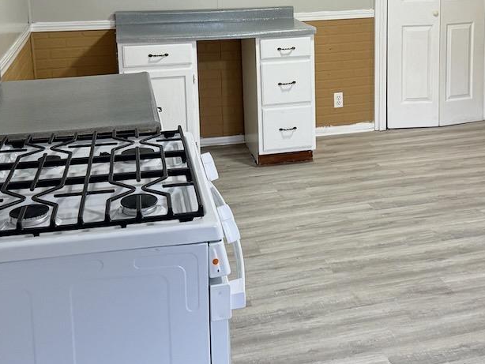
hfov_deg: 37.7
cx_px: 325
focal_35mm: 50
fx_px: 701
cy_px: 57
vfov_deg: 28.3
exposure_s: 1/60
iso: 320
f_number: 1.78
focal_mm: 6.76
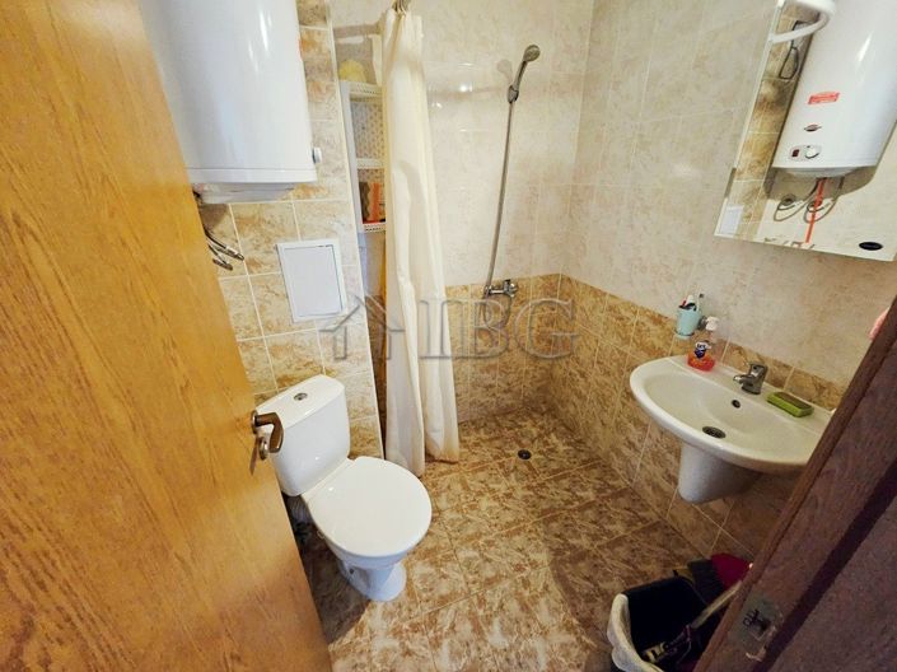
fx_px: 337
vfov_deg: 89.9
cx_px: 448
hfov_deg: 106.2
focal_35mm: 13
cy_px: 336
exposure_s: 1/33.3
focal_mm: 1.7
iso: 640
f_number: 2.2
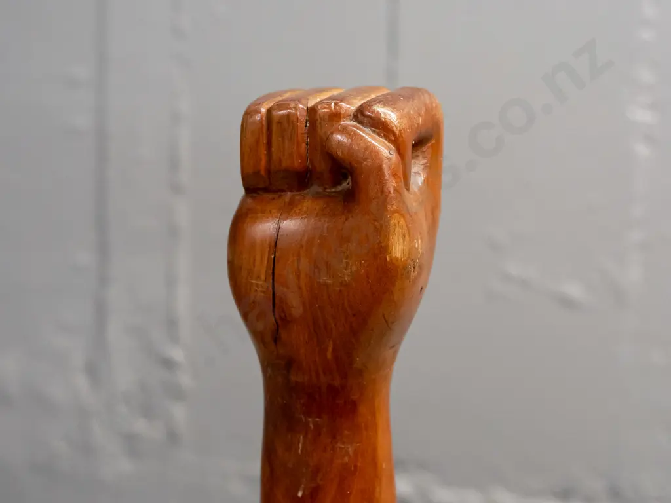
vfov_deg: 34.3
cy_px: 252
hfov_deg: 44.8
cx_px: 336
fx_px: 814
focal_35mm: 42
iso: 3200
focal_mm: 21
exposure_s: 1/125
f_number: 5
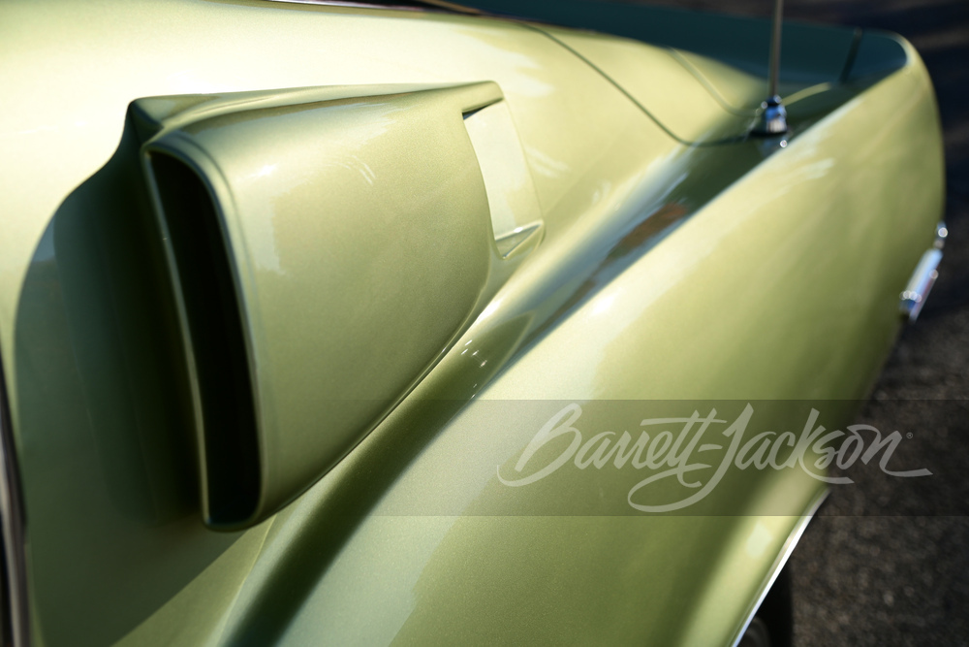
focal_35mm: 46
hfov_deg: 42.7
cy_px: 324
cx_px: 484
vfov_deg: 29.3
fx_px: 1238
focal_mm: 46
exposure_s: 1/800
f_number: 4.5
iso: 100
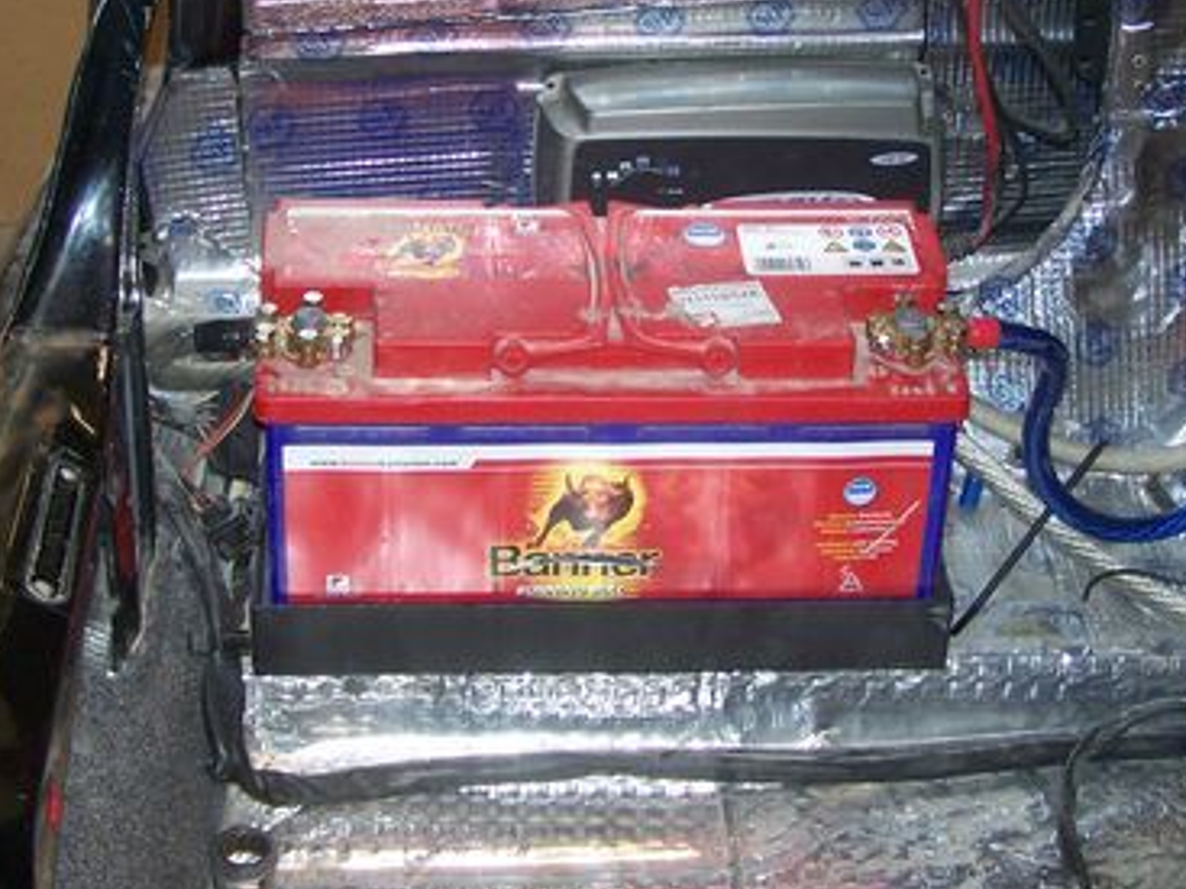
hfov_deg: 26.0
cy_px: 339
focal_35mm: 75
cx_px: 637
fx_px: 2569
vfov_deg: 19.6
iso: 80
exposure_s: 1/60
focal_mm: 7.1
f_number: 2.9
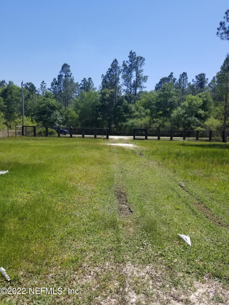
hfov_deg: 53.1
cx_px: 114
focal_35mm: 26
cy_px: 152
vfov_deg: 67.3
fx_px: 229
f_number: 1.7
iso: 50
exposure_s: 1/2144
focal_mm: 4.3
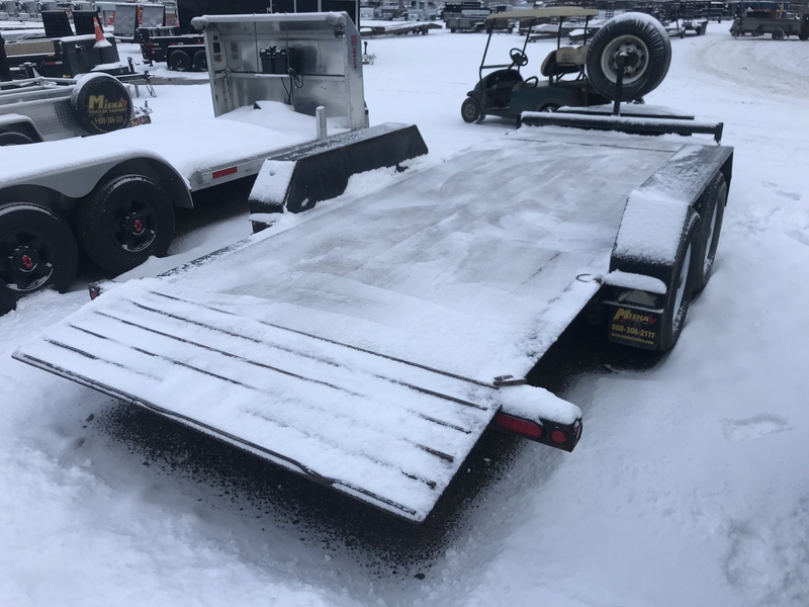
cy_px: 304
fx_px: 654
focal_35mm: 28
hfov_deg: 63.4
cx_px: 404
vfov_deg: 49.7
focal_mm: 3.99
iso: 20
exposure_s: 1/894
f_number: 1.8
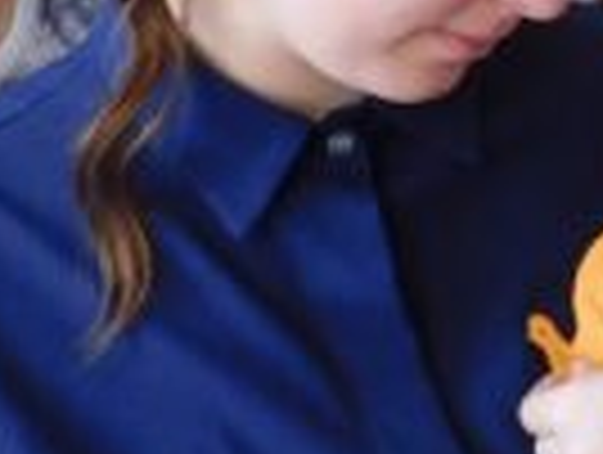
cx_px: 976
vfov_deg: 9.9
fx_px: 2530
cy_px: -274
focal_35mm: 145
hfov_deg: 12.7
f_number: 3.2
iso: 160
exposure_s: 1/30
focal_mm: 5.3
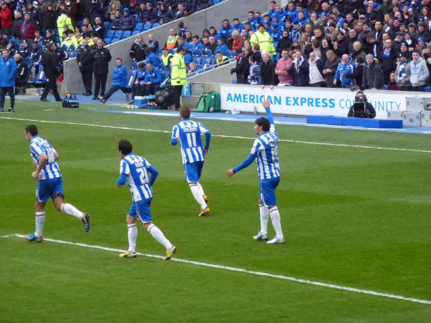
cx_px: 216
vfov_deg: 6.9
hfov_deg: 9.2
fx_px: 2664
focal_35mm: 214
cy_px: 162
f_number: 5.5
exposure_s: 1/400
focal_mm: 38.3
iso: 800
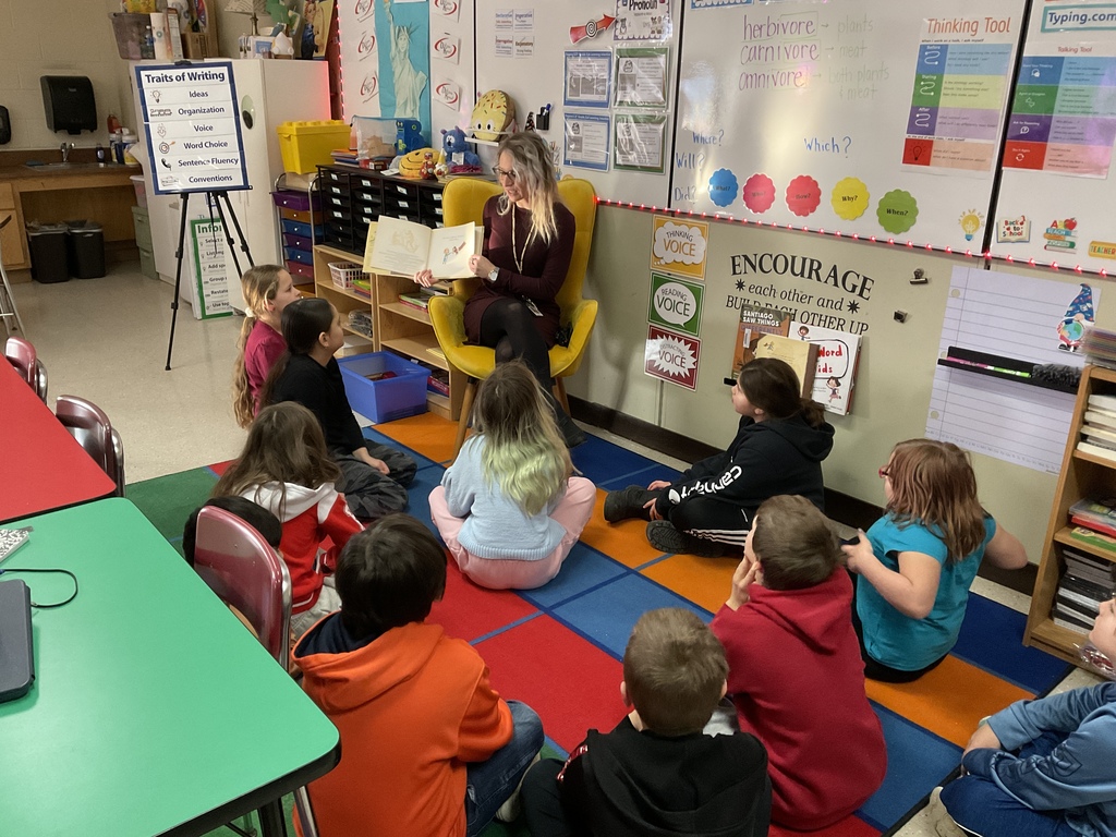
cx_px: 558
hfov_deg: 61.7
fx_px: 935
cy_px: 418
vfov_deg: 48.2
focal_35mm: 29
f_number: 1.8
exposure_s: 1/60
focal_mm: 3
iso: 250
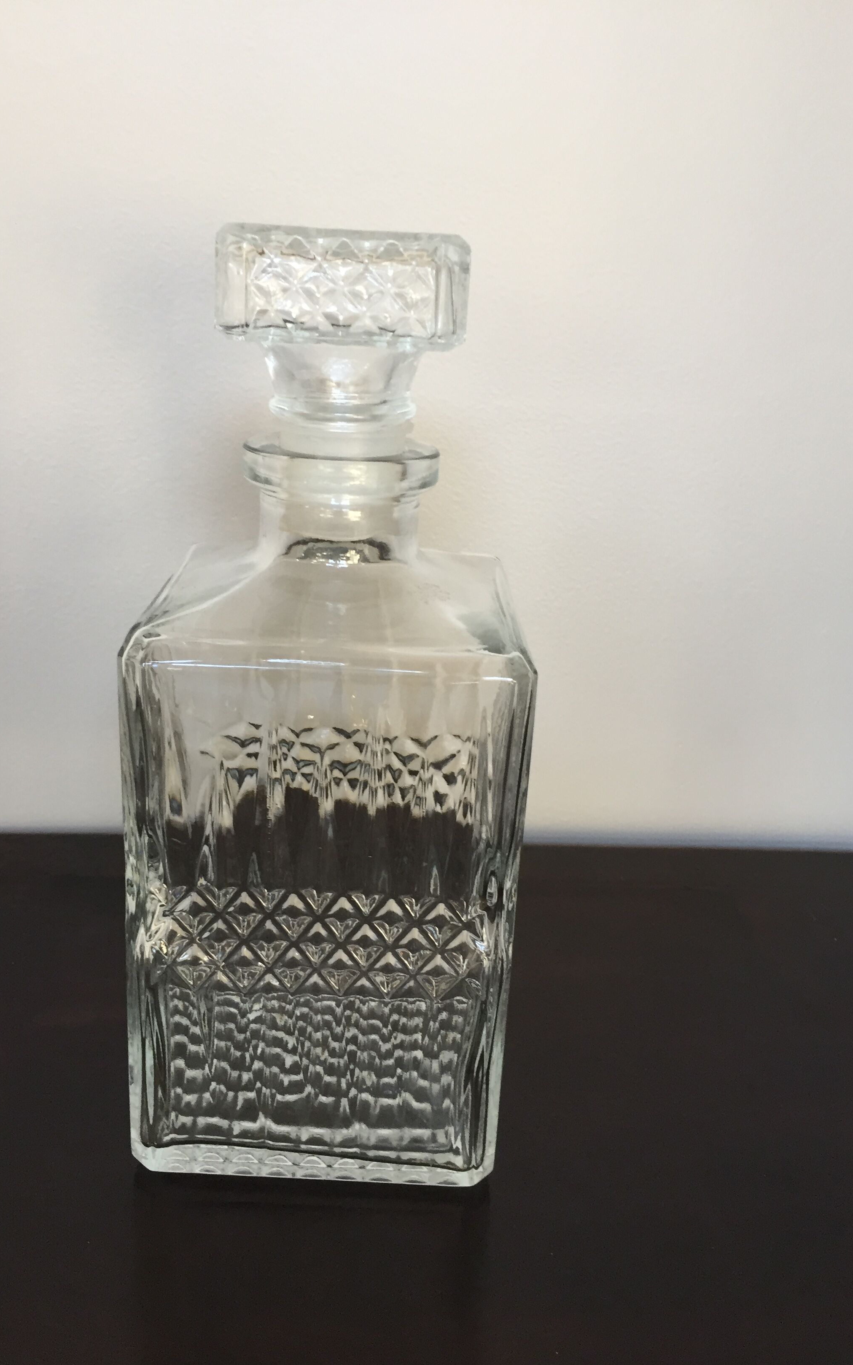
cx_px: 377
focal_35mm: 31
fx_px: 1153
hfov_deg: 40.5
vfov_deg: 61.2
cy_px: 687
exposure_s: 1/33
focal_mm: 4.15
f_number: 2.2
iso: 125
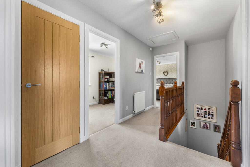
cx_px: 125
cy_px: 84
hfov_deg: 104.2
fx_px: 97
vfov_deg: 81.2
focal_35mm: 14
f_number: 8
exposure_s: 1/3
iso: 640
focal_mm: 14
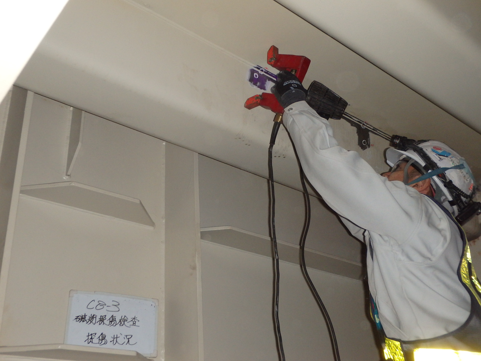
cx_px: 240
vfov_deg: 39.7
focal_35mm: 36
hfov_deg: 51.4
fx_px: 500
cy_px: 180
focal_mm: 6.4
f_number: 4.5
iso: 400
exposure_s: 1/40
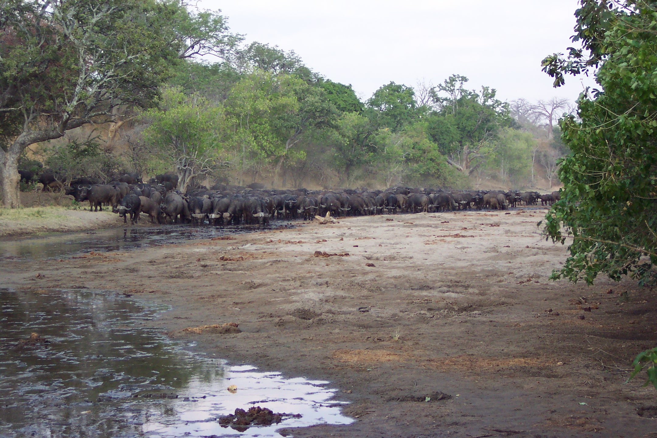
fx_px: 1624
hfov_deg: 22.9
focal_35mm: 89
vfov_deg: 15.4
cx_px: 328
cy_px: 219
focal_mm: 18.7
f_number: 4
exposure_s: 1/250
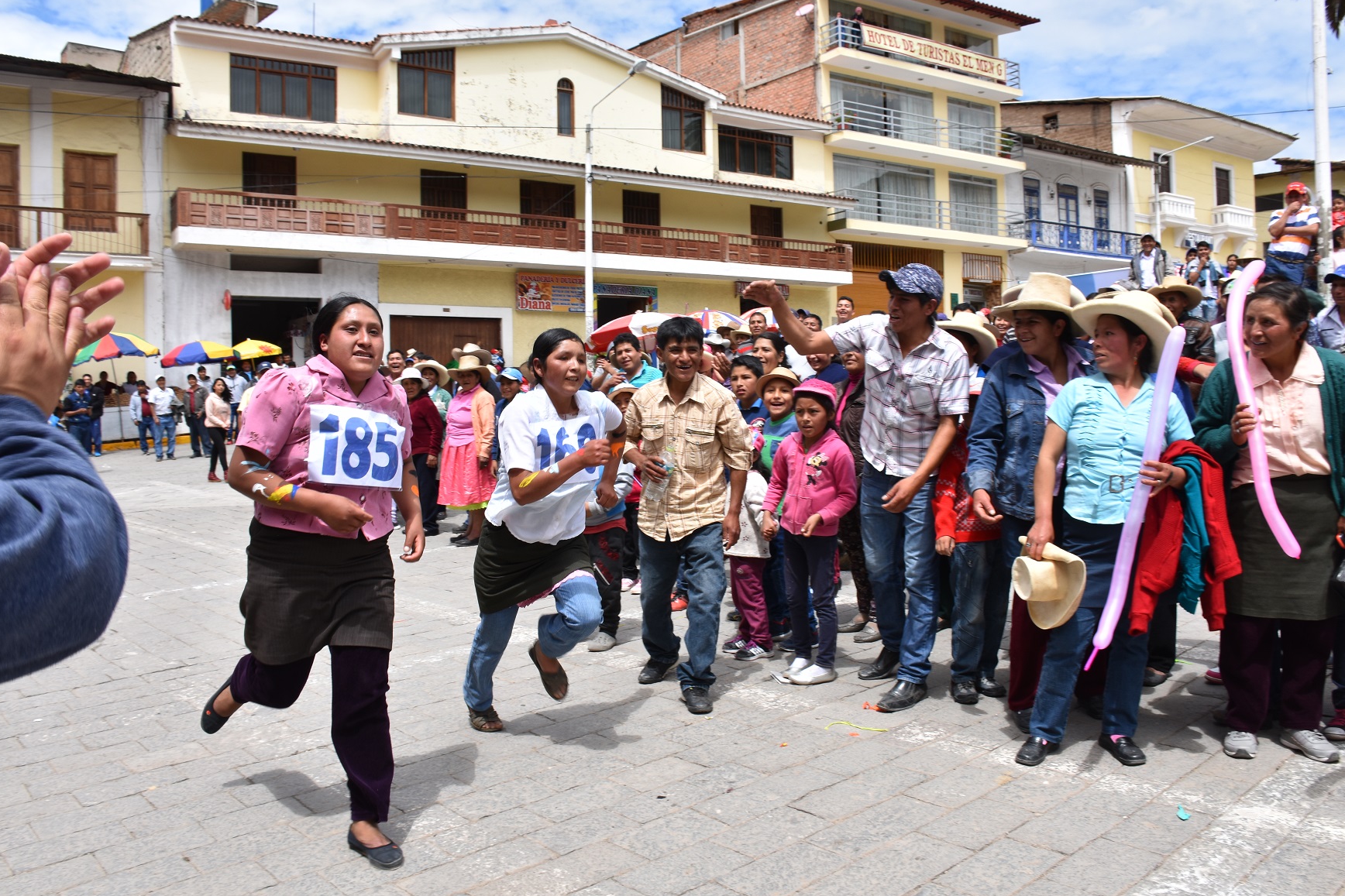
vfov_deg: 46.4
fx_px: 1046
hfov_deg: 65.5
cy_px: 435
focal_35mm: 28
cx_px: 679
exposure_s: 1/320
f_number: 9
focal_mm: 18
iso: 200
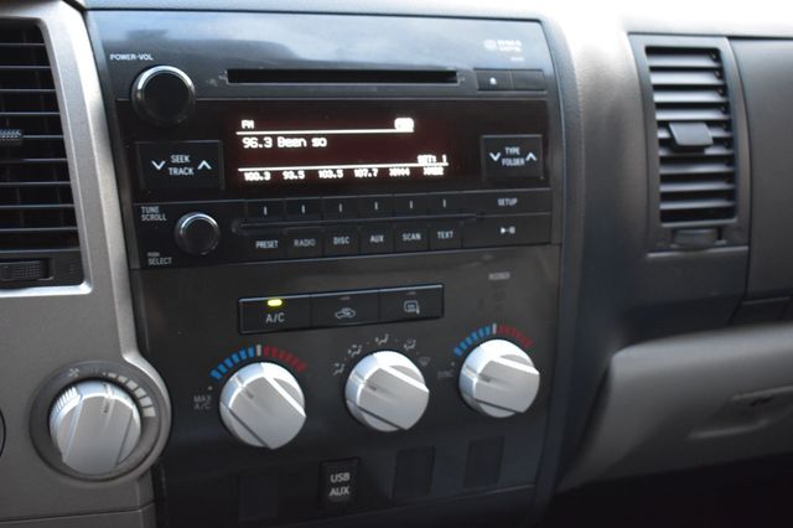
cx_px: 396
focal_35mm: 48
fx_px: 1057
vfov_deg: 28.0
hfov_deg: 41.1
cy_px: 264
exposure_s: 1/15
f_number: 5.6
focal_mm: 32
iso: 1600
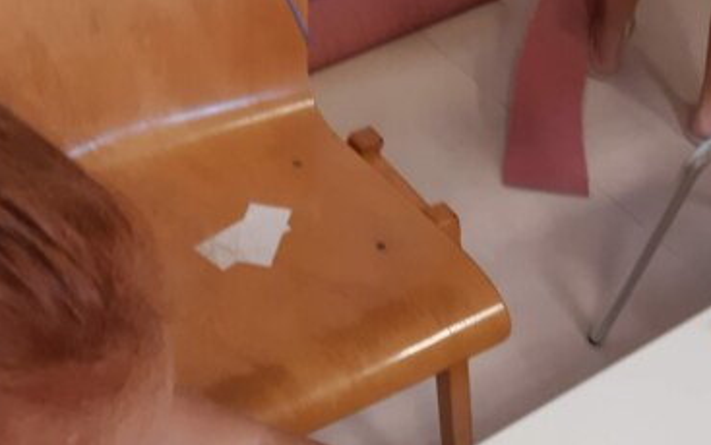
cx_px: 417
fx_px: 1164
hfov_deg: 33.9
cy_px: 453
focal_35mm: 60
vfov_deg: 20.9
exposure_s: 1/50
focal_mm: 3.92
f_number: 1.7
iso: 125
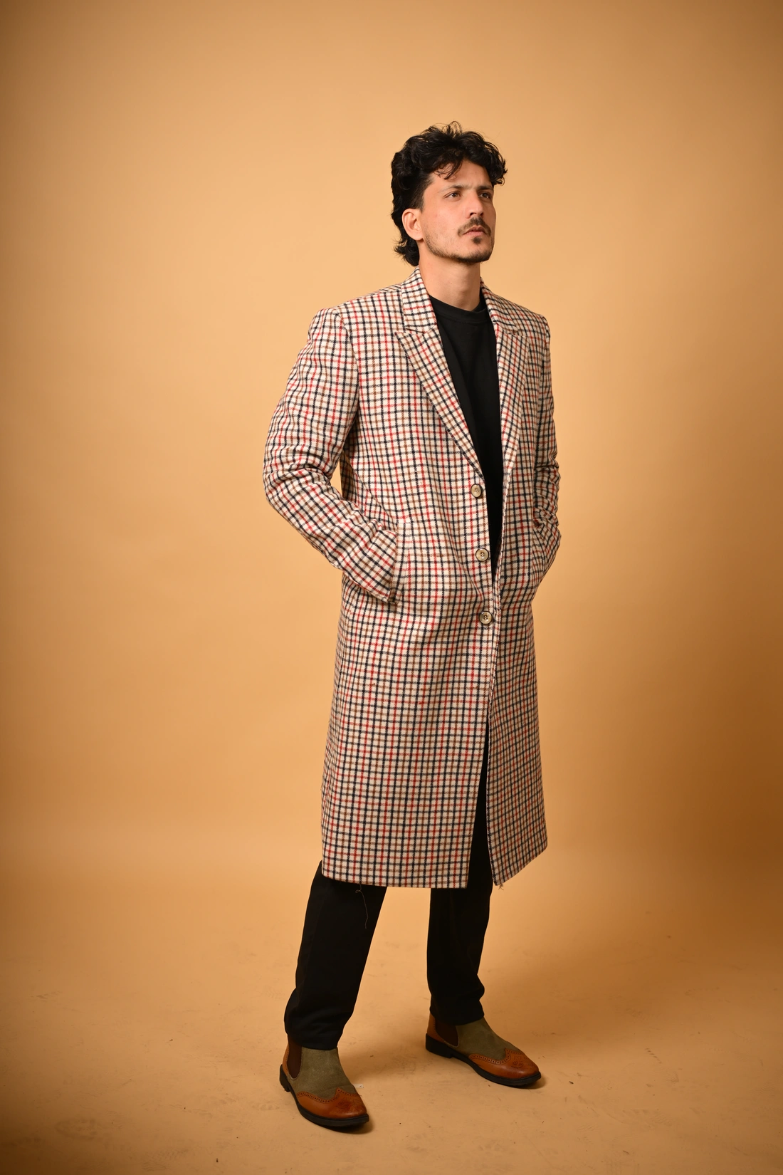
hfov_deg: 27.0
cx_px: 392
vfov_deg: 39.6
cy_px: 588
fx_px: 1631
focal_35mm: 50
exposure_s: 1/1000
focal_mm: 50
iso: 160
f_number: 2.2
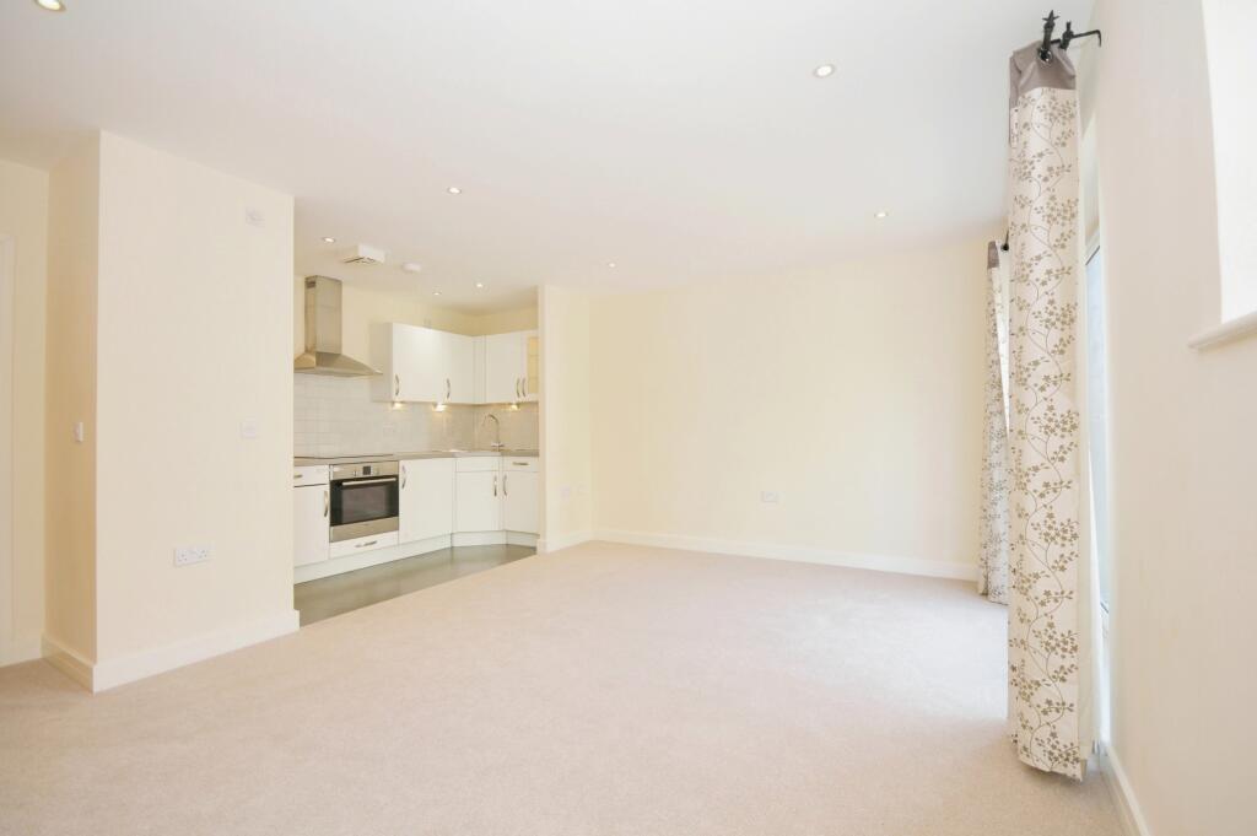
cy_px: 418
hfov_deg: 100.4
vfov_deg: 77.2
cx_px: 628
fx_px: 523
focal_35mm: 15
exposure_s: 1/60
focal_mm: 10
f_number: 6.3
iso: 500
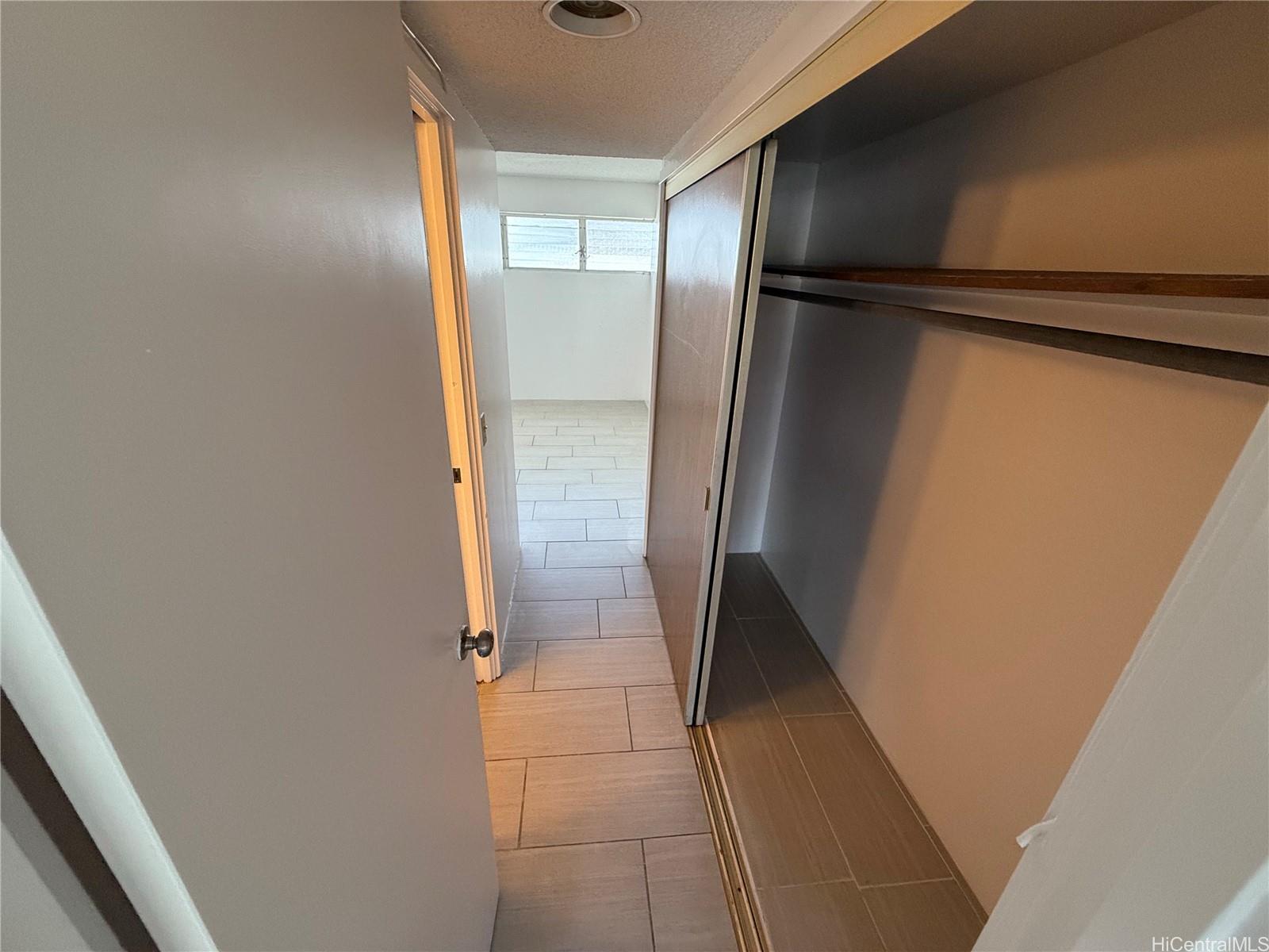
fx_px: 513
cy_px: 476
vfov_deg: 85.7
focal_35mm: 14
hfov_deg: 102.1
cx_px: 634
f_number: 2.2
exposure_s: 1/120
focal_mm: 2.22
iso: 400
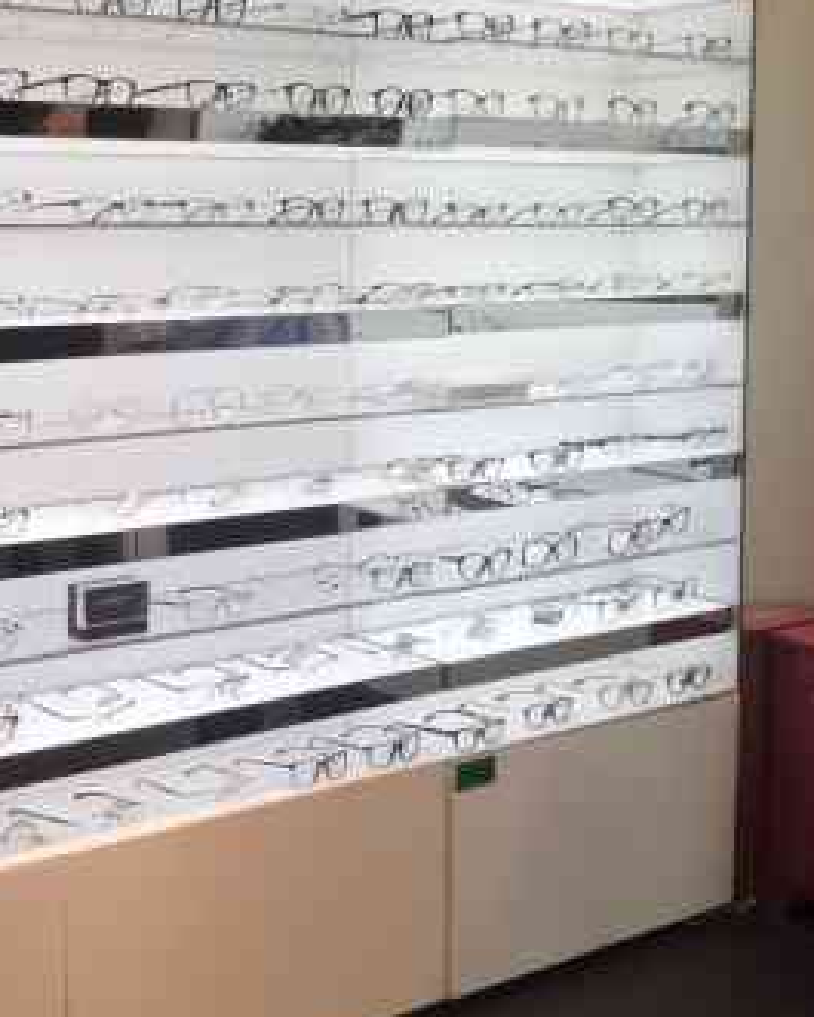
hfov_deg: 28.3
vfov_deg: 41.8
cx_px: -233
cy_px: 416
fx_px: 1324
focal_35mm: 44
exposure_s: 1/100
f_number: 2.2
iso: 80
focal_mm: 2.35
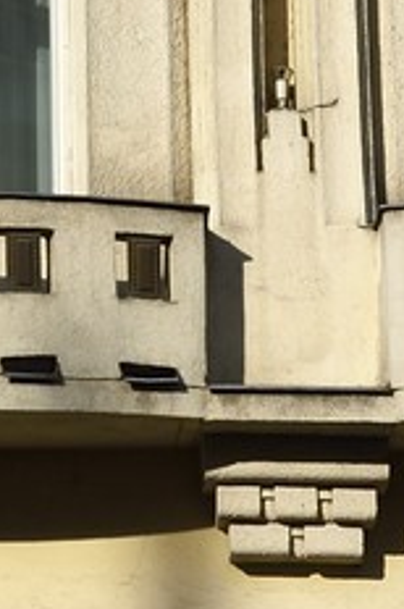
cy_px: -1302
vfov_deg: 5.4
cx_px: -123
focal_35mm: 359
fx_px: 6061
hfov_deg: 3.8
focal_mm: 52
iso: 200
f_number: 14
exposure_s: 1/250
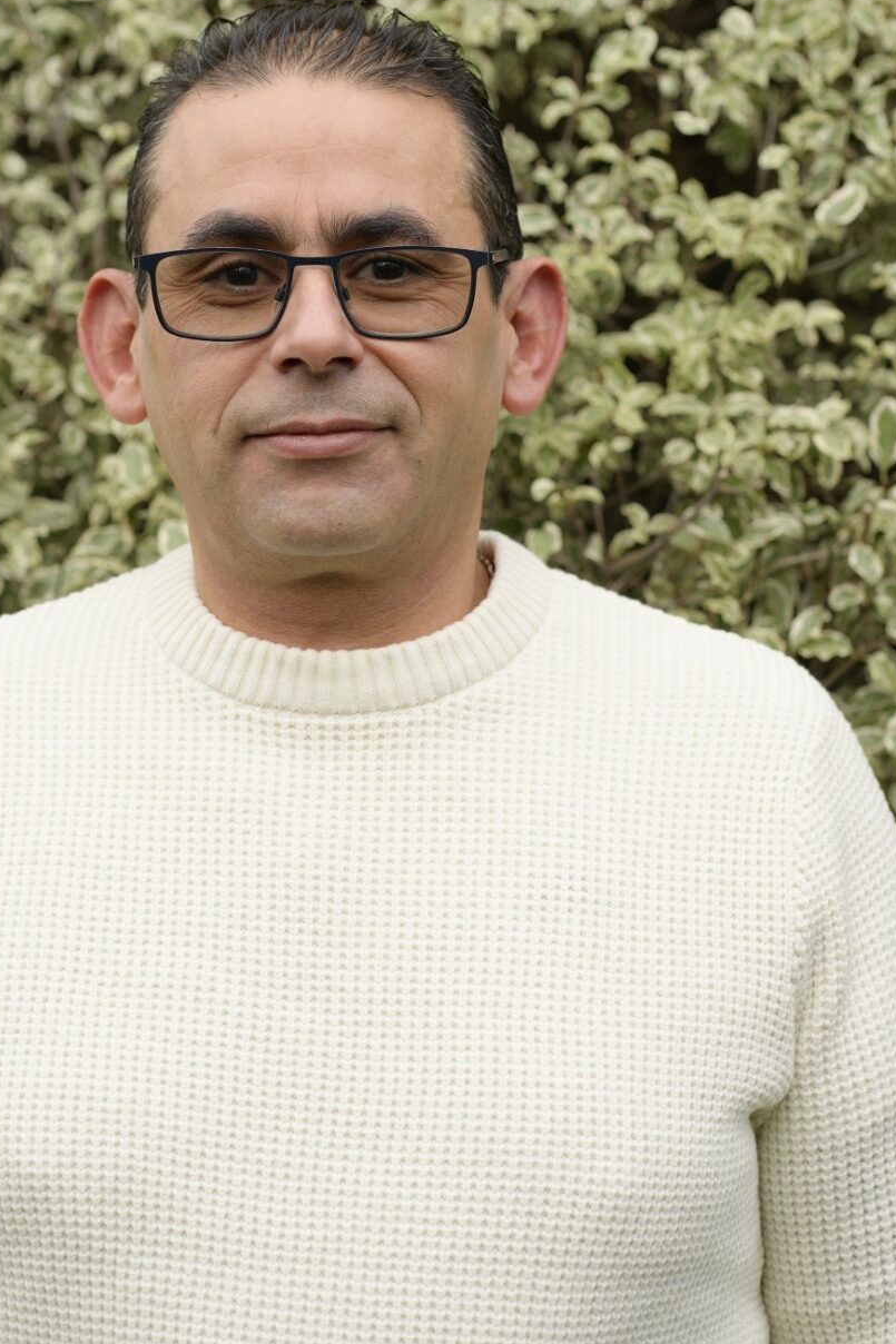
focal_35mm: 114
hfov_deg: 12.0
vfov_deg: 17.9
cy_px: 520
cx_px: 378
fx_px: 4257
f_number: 4
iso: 100
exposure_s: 1/160
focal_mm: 85
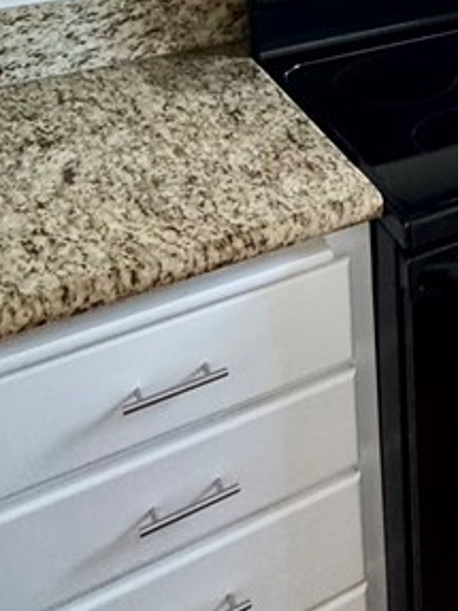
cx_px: 484
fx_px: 883
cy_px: -60
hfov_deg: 27.1
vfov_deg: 33.4
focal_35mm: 50
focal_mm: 2.22
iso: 500
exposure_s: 1/48
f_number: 2.2
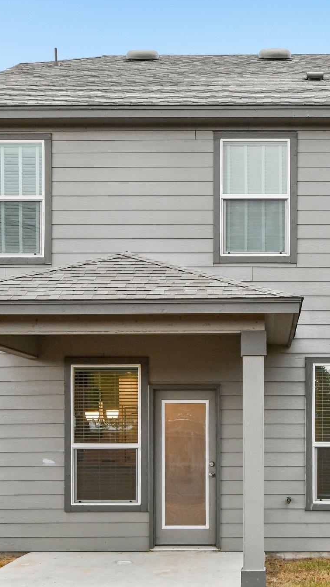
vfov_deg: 36.6
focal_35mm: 57
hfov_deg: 20.8
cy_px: 293
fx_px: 887
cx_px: 278
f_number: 8
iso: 400
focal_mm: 24
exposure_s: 1/60
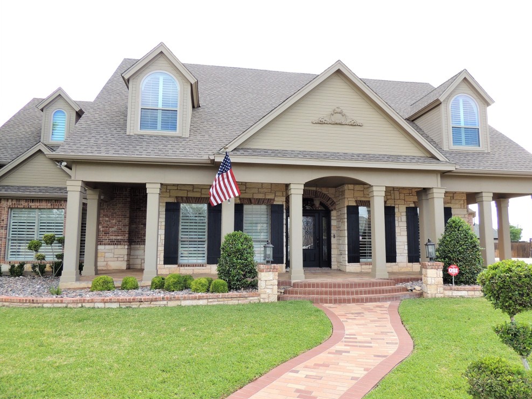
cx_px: 276
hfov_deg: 69.4
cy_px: 197
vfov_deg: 54.9
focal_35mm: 25
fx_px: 384
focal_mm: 4.3
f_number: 3
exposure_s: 1/250
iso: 100
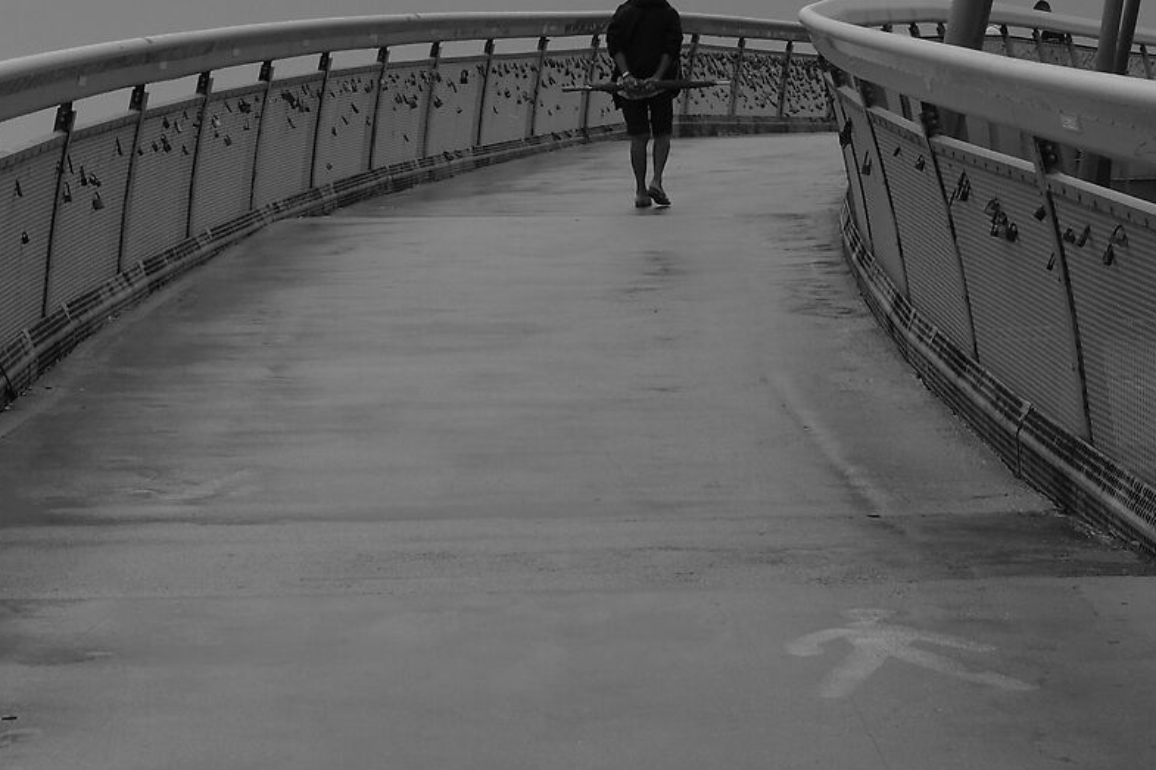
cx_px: 97
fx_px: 3435
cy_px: 10
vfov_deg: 12.6
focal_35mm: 107
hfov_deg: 18.8
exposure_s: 1/250
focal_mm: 23
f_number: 11
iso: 400
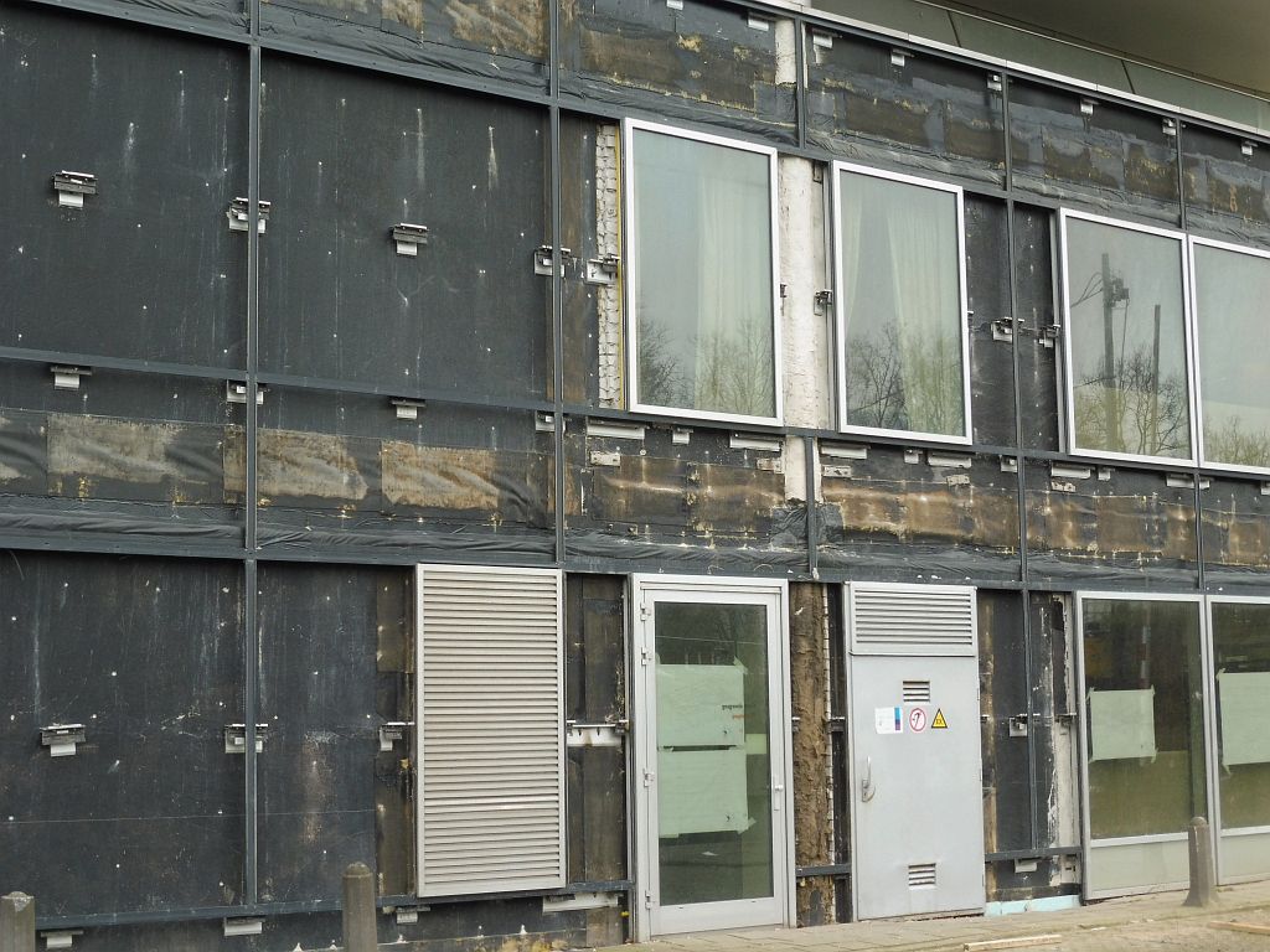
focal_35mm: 58
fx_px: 2128
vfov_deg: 25.2
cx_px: 635
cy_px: 476
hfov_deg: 33.2
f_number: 4.7
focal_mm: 10.3
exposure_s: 1/60
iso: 160
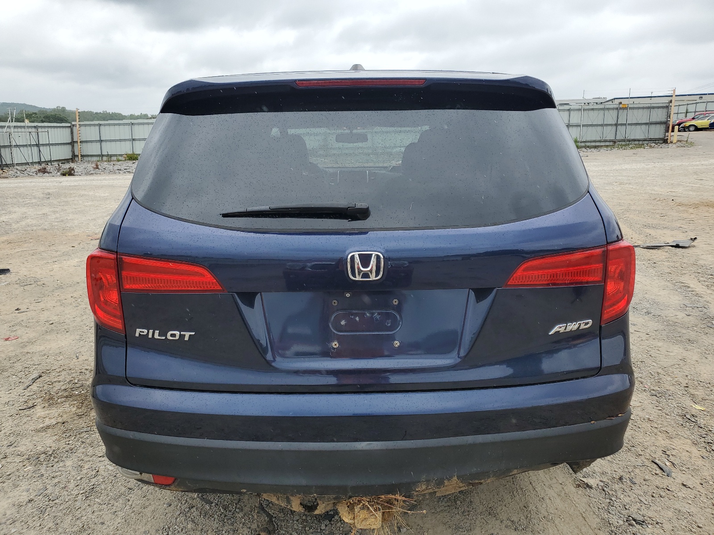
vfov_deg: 53.1
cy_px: 268
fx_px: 536
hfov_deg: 67.3
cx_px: 357
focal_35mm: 26
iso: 50
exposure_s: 1/1429
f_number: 1.5
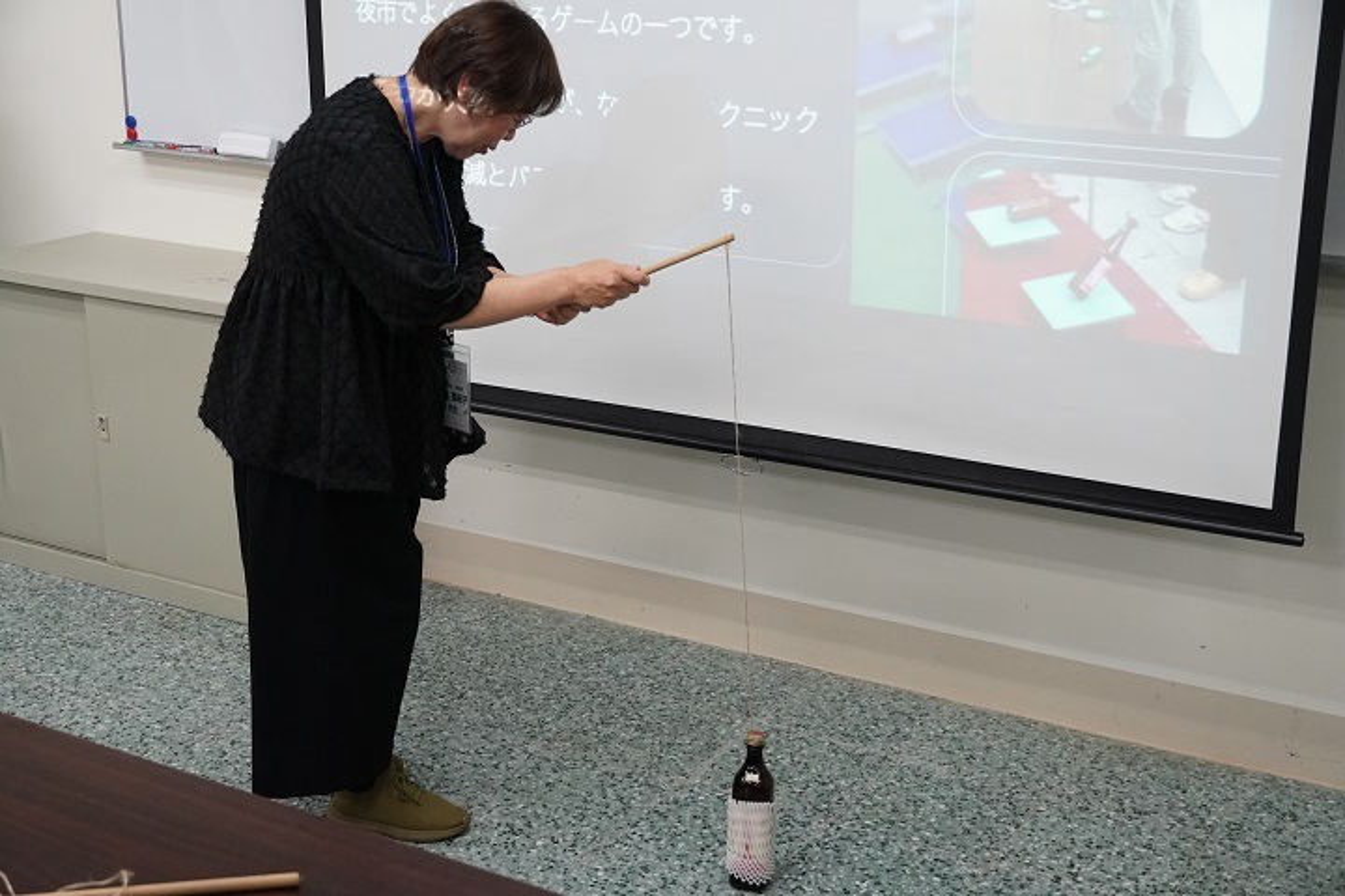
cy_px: 448
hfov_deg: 38.9
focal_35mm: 51
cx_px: 672
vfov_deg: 26.5
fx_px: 1905
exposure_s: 1/160
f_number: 4.5
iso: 1600
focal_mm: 34
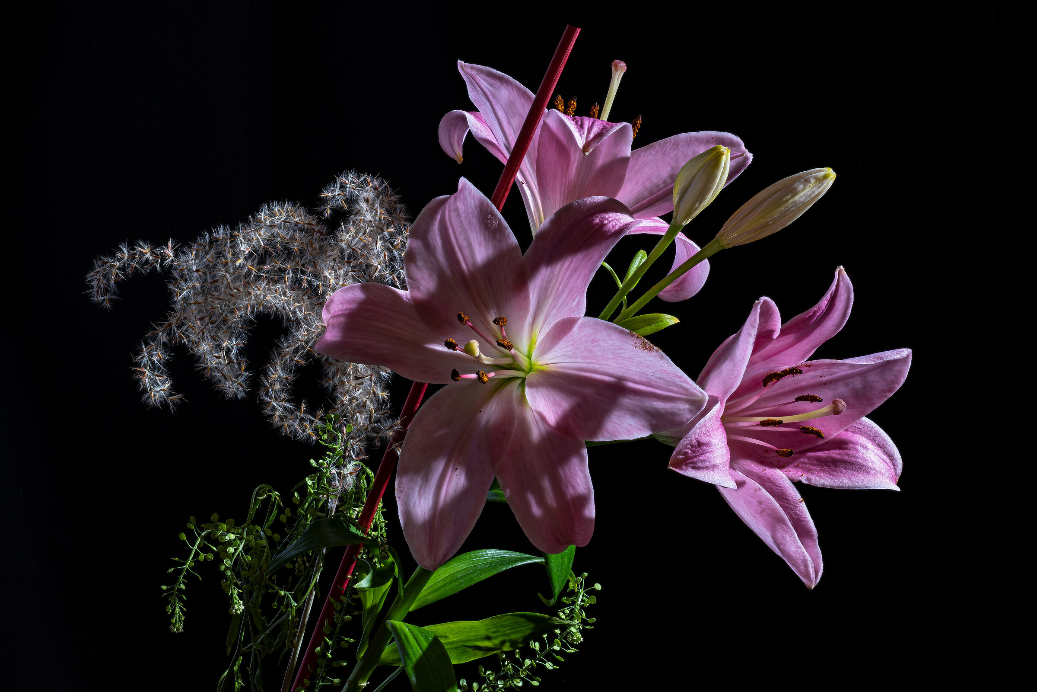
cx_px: 518
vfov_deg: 13.0
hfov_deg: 19.5
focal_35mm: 105
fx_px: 3024
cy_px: 346
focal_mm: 105
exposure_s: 1/1.25
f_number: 14
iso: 100
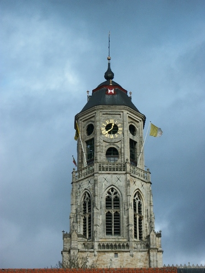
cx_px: 102
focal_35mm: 96
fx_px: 758
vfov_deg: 20.4
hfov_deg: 15.4
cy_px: 136
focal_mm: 17.1
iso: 80
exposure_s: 1/320
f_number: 5.2
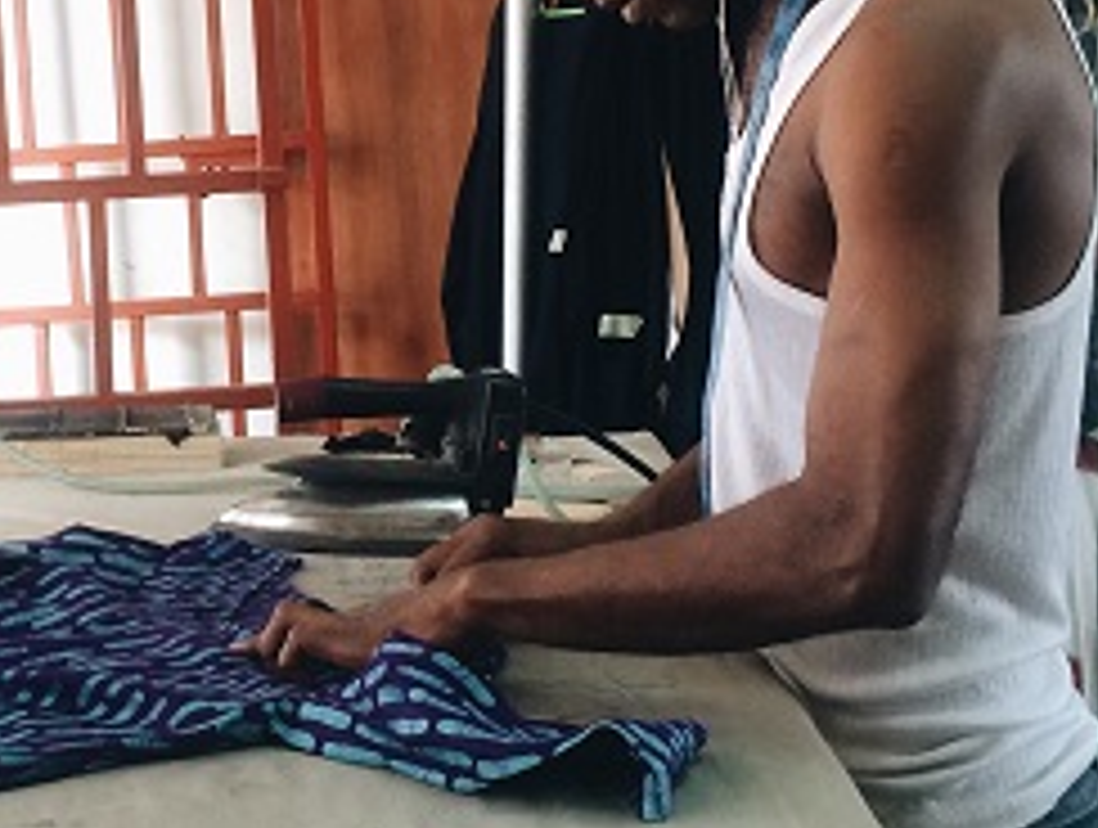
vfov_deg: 18.7
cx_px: 338
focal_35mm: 79
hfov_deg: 24.5
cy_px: 252
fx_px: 2511
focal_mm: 4.15
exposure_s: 1/33
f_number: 2.2
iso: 160
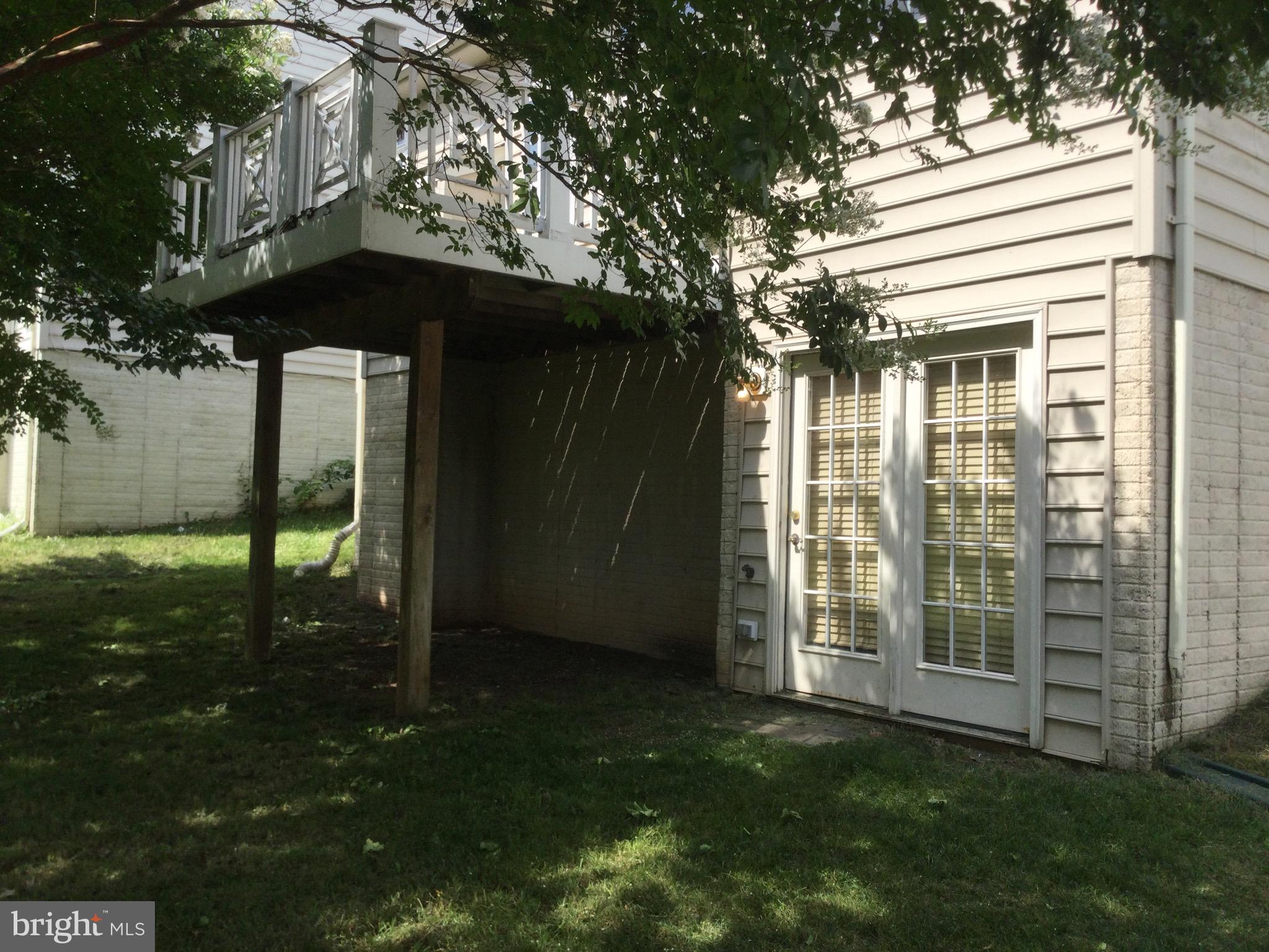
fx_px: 1136
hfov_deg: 58.4
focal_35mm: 31
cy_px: 476
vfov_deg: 45.4
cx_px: 634
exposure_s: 1/631
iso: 25
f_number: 2.4
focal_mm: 3.3
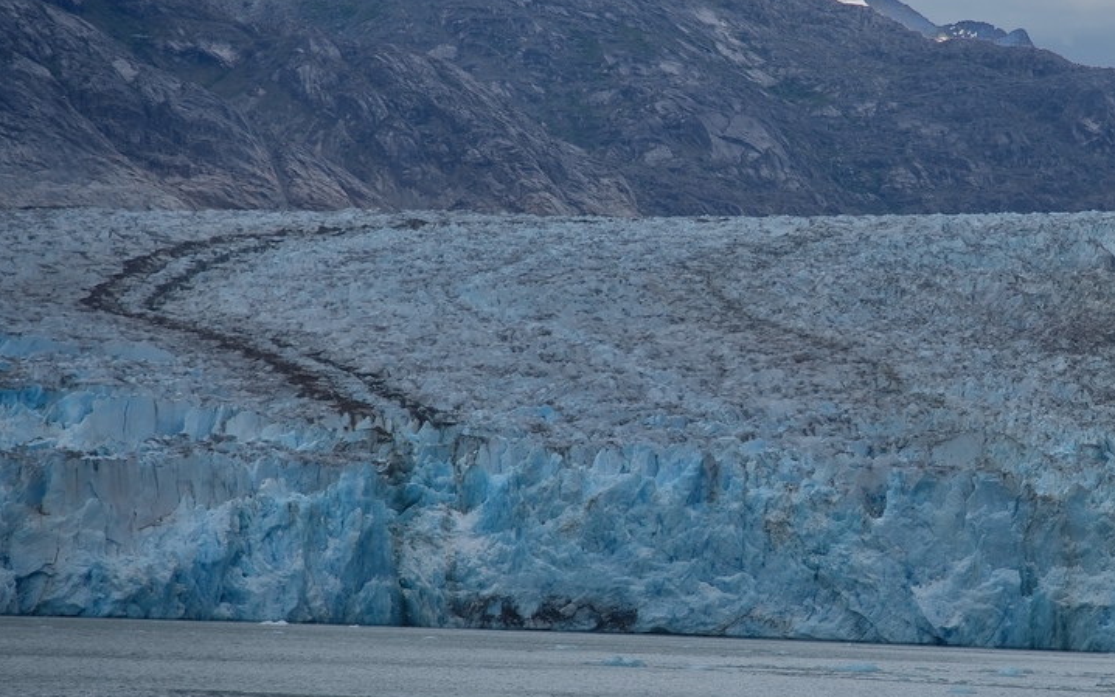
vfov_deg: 6.0
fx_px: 6625
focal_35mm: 218
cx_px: 885
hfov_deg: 9.6
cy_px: 334
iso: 100
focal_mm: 120
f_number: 7.1
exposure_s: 1/250
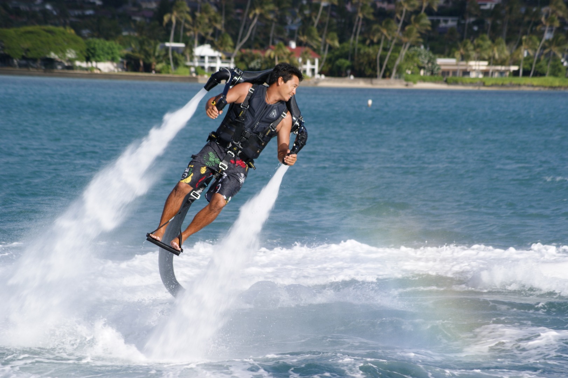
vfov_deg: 8.7
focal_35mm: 158
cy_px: 189
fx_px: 2484
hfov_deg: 13.0
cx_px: 284
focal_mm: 105
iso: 100
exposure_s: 1/500
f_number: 6.3
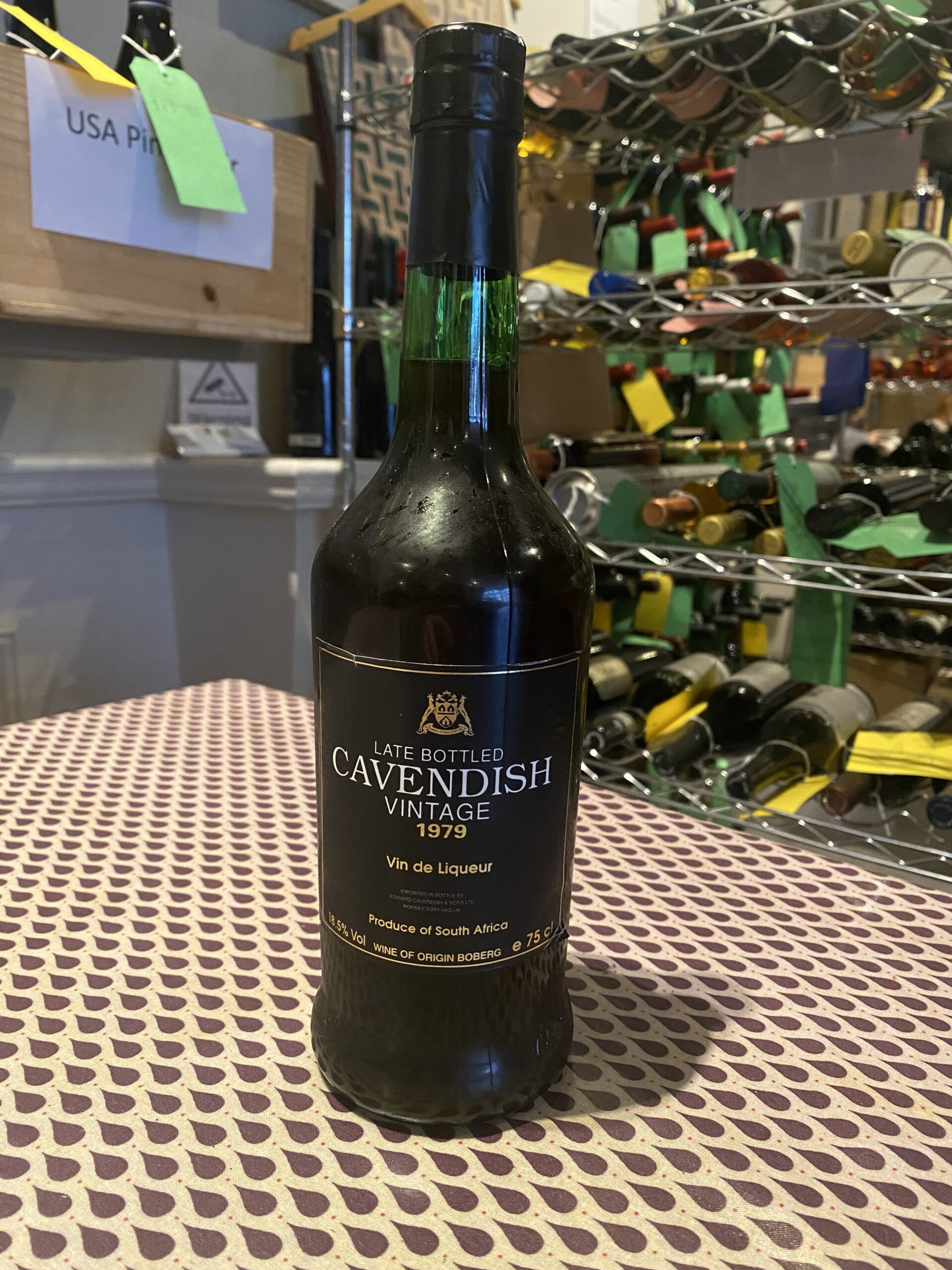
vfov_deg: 67.3
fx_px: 953
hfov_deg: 53.1
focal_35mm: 26
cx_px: 476
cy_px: 635
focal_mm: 4.25
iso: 640
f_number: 1.8
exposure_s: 1/25
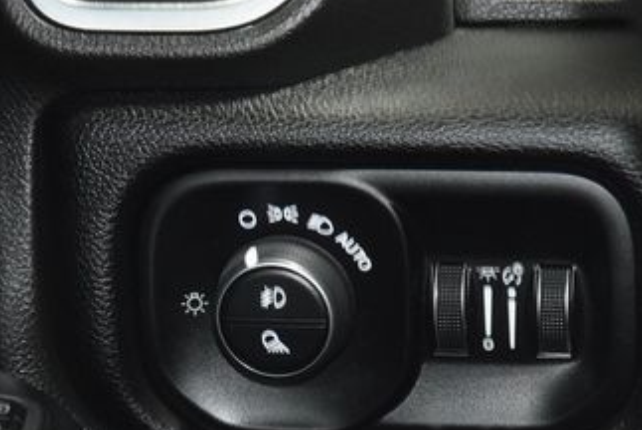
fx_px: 3713
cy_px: 310
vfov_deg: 6.6
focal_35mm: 208
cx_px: 314
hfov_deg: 9.9
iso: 2800
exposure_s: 1/10
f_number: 4.5
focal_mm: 70
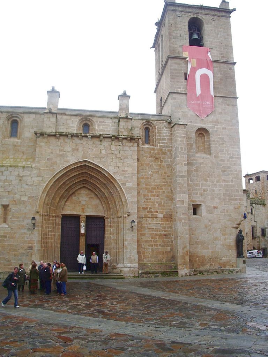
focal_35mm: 35
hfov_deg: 40.7
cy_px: 178
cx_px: 134
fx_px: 361
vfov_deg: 52.6
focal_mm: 5.8
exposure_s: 1/100
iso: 50
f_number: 4.3
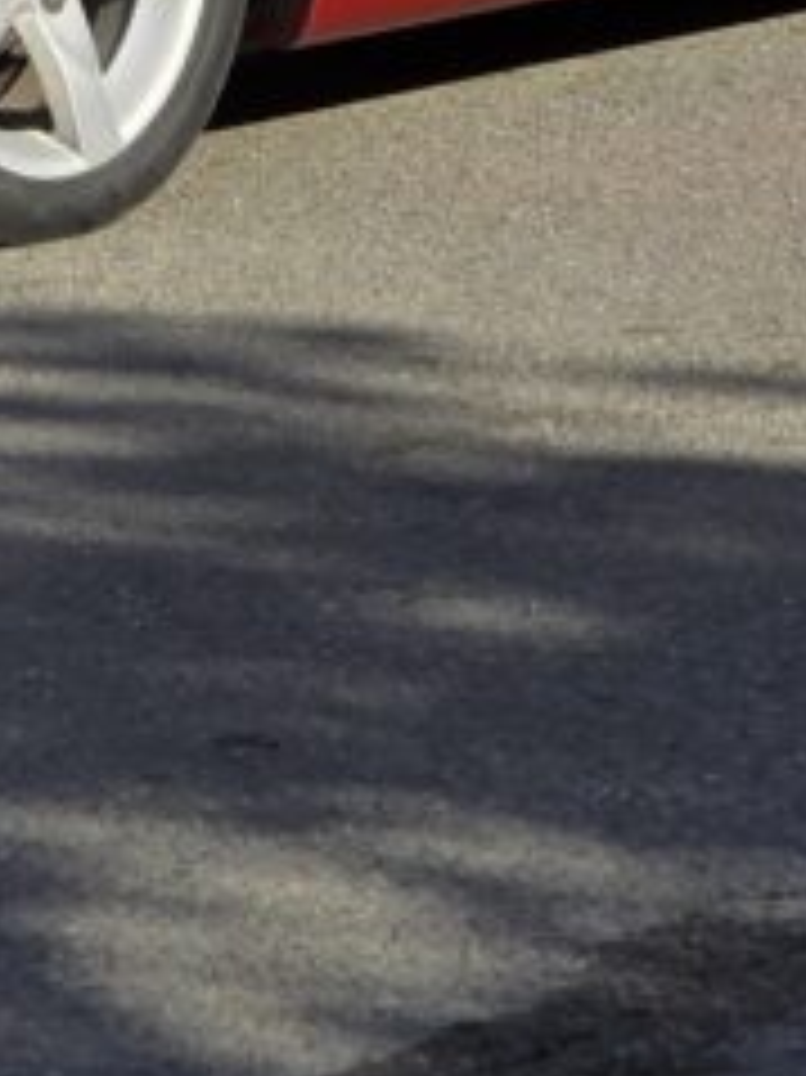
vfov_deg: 6.6
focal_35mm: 296
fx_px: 9198
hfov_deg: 5.0
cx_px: 27
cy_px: -450
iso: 50
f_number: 2.4
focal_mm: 7.9
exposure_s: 1/1597
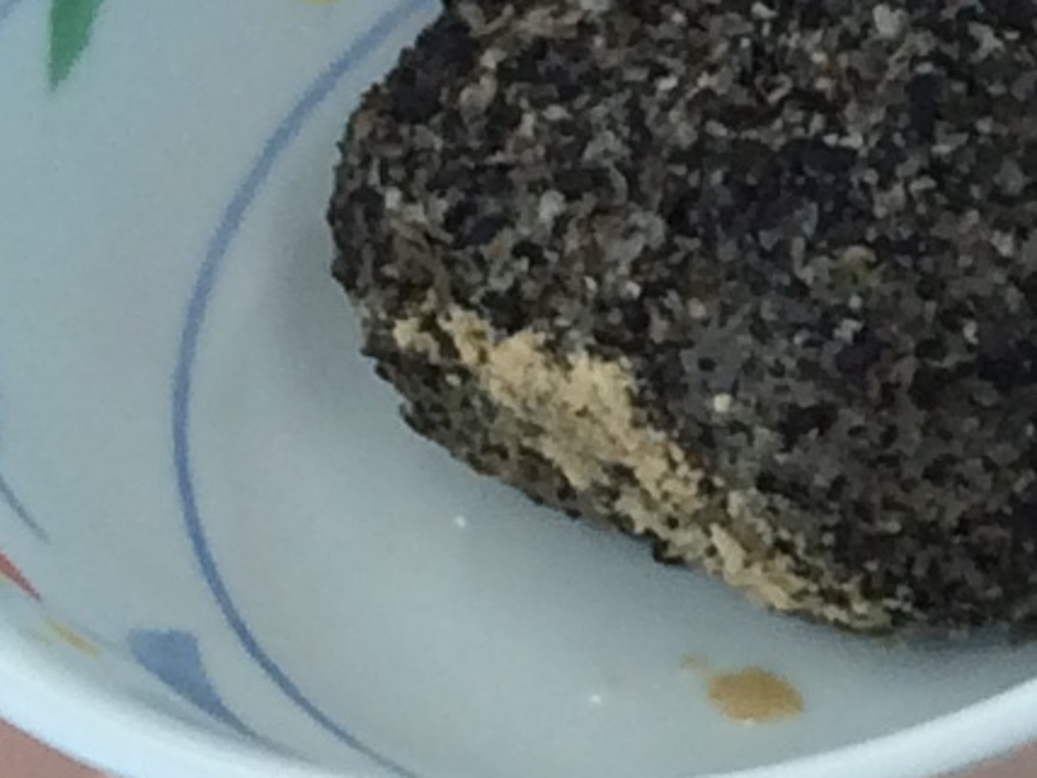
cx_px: 3082
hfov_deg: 7.6
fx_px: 6860
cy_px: 742
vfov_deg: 6.5
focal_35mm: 229
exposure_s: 1/60
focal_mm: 4.12
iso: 40
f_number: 2.2
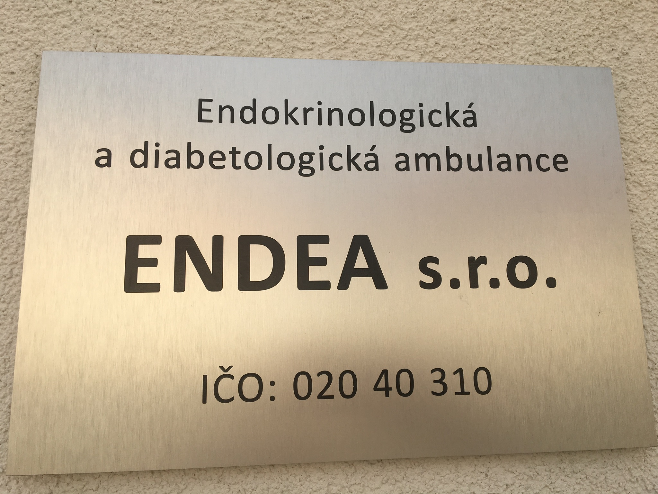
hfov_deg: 61.7
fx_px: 551
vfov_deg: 48.2
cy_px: 247
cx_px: 329
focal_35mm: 29
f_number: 2.2
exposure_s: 1/894
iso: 25
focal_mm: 4.15
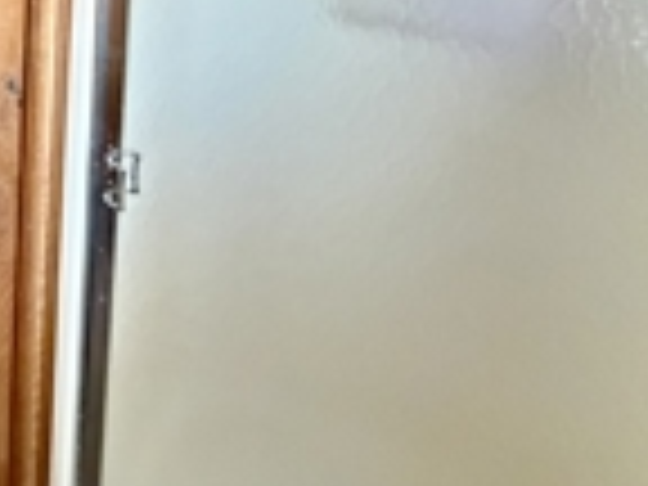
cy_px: -76
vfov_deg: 31.6
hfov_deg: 39.0
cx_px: -72
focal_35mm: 39
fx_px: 730
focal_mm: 2.22
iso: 1250
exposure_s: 1/60
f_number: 2.2
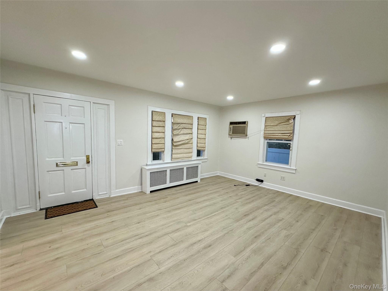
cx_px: 194
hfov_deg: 102.1
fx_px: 157
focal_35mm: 14
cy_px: 146
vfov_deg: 85.7
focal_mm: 2.22
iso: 200
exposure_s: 1/120
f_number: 2.2
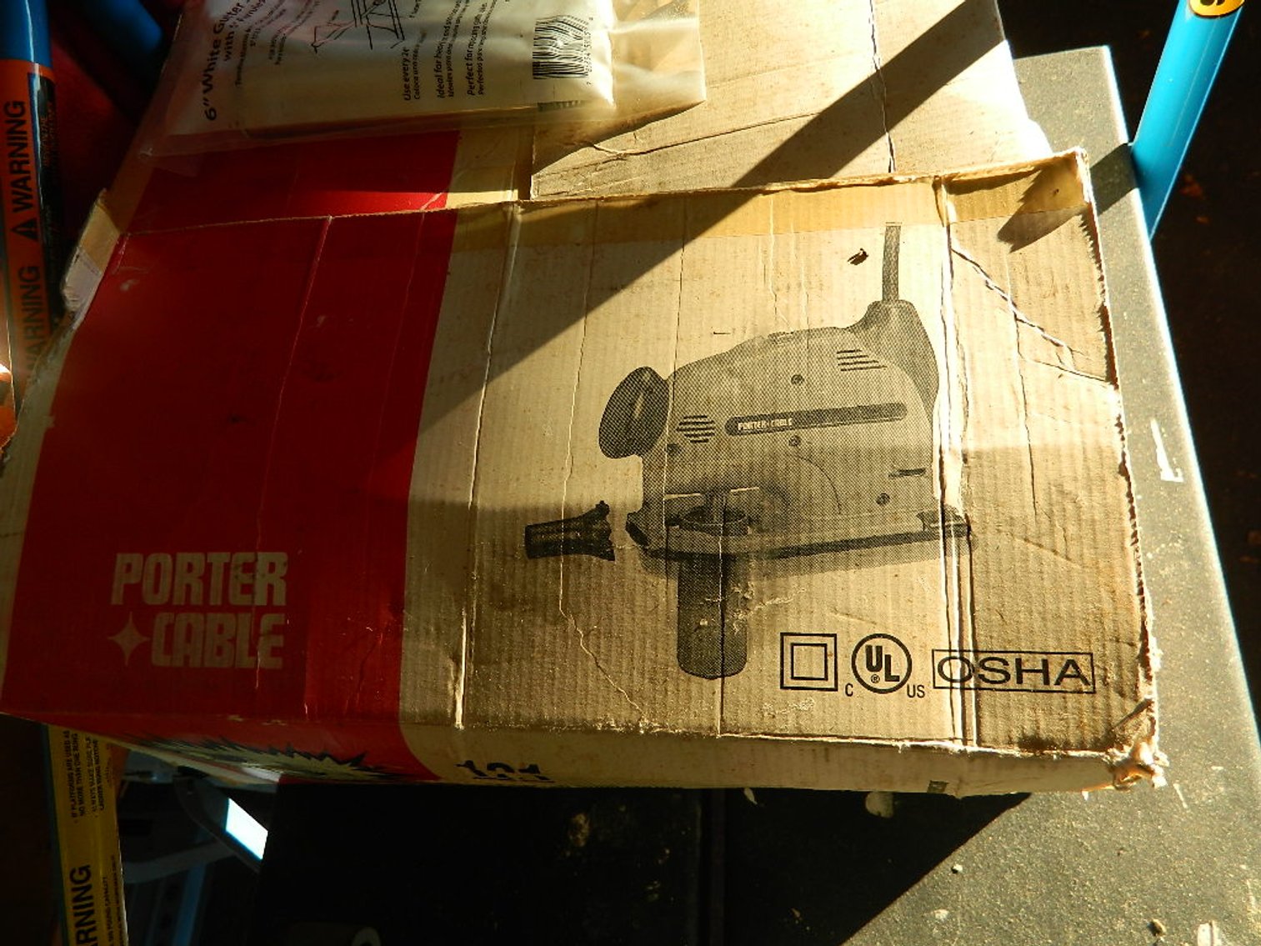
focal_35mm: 25
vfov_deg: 54.9
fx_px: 911
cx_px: 630
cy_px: 473
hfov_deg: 69.4
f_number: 3.1
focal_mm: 4.5
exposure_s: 1/125
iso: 80
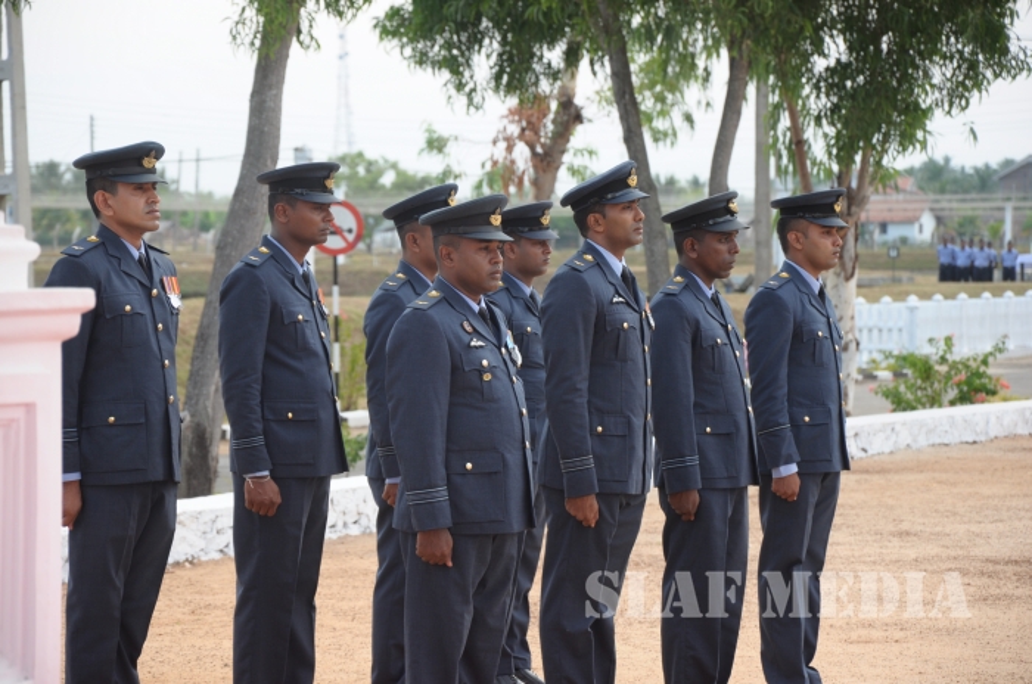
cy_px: 342
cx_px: 516
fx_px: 4507
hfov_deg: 13.1
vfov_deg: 8.7
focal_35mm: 158
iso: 200
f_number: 7.1
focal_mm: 105
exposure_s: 1/160
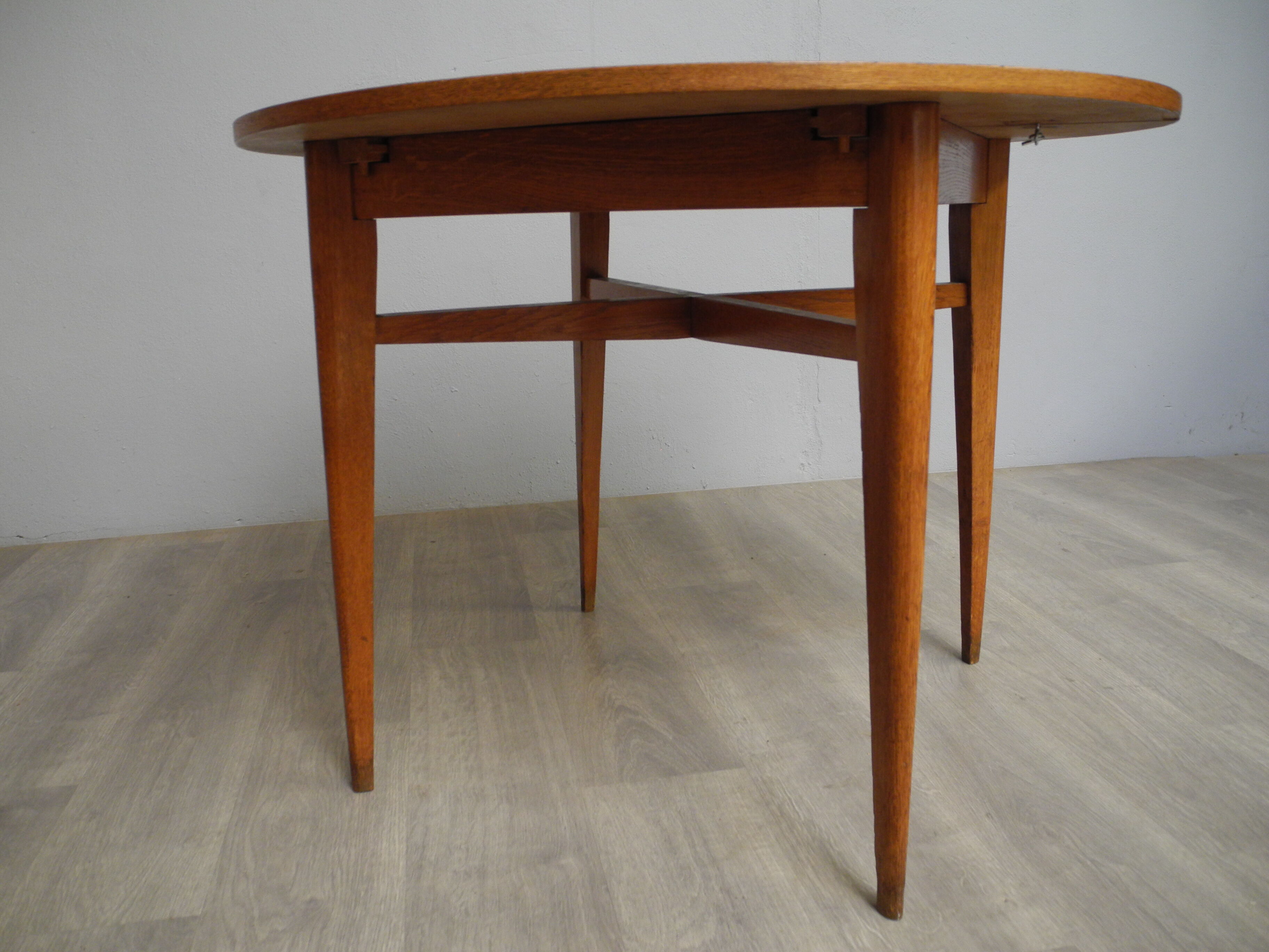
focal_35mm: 28
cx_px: 634
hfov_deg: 63.4
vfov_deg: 49.7
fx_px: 1026
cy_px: 476
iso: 301
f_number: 2.8
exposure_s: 1/30
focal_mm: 6
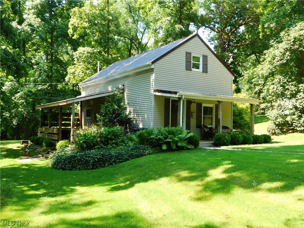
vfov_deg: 39.7
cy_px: 114
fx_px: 316
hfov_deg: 51.4
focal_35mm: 36
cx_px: 152
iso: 125
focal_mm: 6.3
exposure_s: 1/125
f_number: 3.5
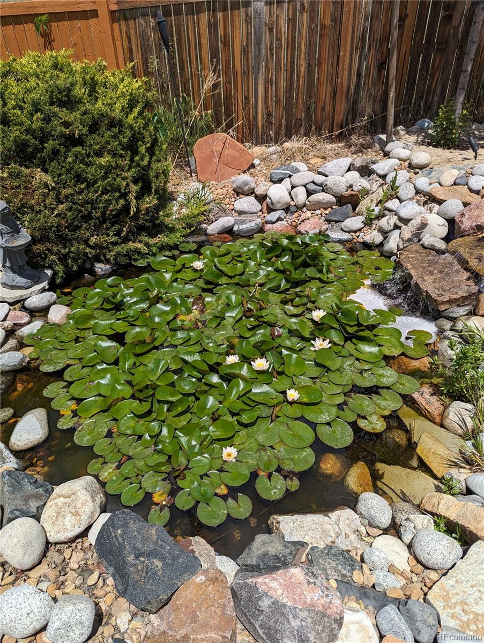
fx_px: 446
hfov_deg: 56.9
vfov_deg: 71.5
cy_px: 322
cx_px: 242
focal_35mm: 24
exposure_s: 1/3425
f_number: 1.85
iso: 45
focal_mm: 6.81
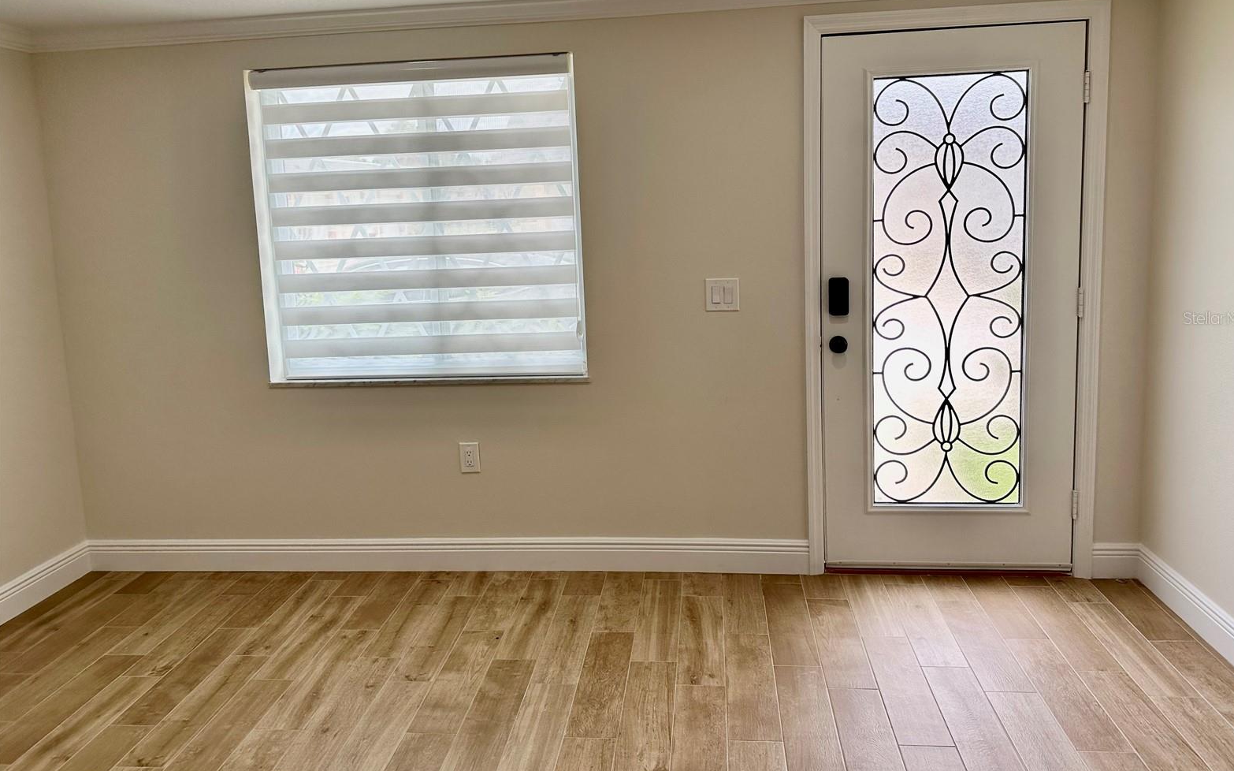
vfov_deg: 47.4
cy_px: 318
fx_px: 874
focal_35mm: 26
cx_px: 627
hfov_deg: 70.4
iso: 80
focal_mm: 6.86
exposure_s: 1/630
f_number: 1.78
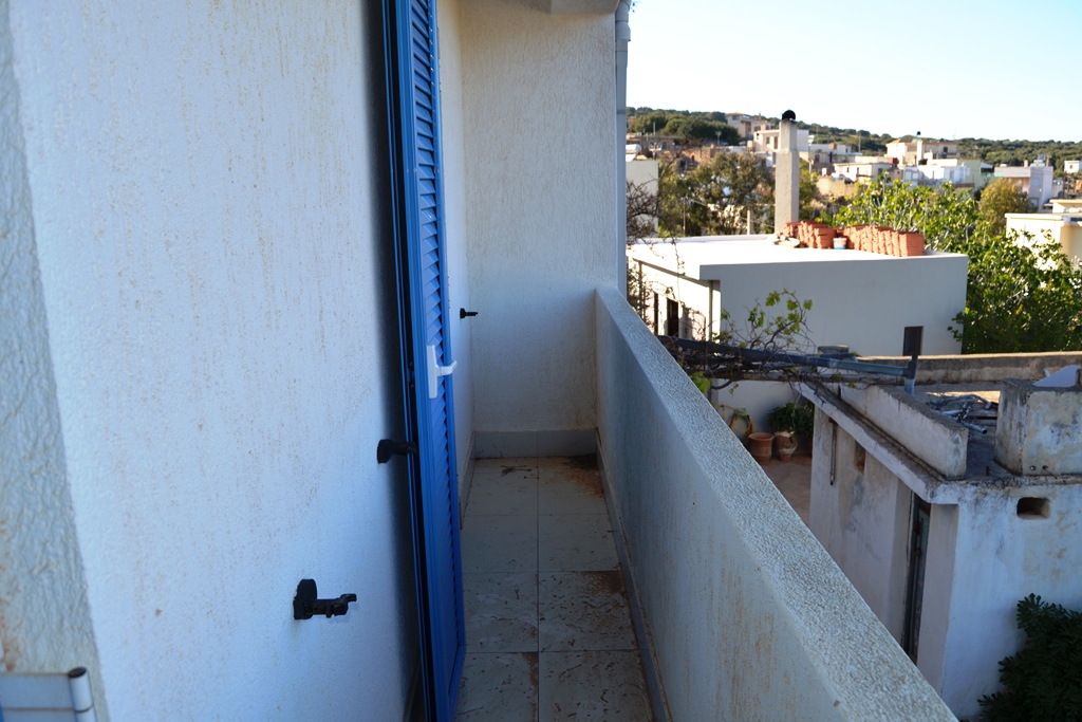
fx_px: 812
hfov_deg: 67.4
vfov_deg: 47.9
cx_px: 541
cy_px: 361
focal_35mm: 27
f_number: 6.3
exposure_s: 1/200
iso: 100
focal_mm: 18
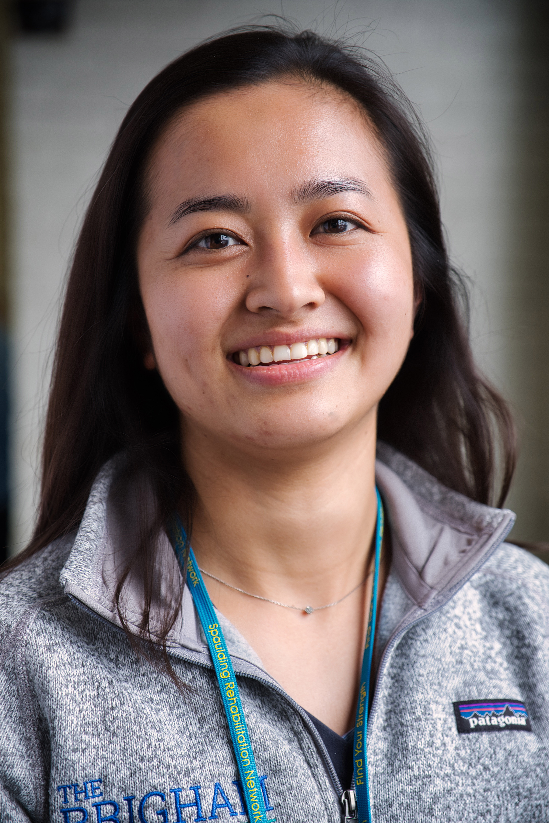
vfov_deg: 24.5
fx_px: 1898
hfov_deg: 16.5
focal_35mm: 83
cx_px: 274
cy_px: 412
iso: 200
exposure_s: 1/125
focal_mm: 55
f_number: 2.8
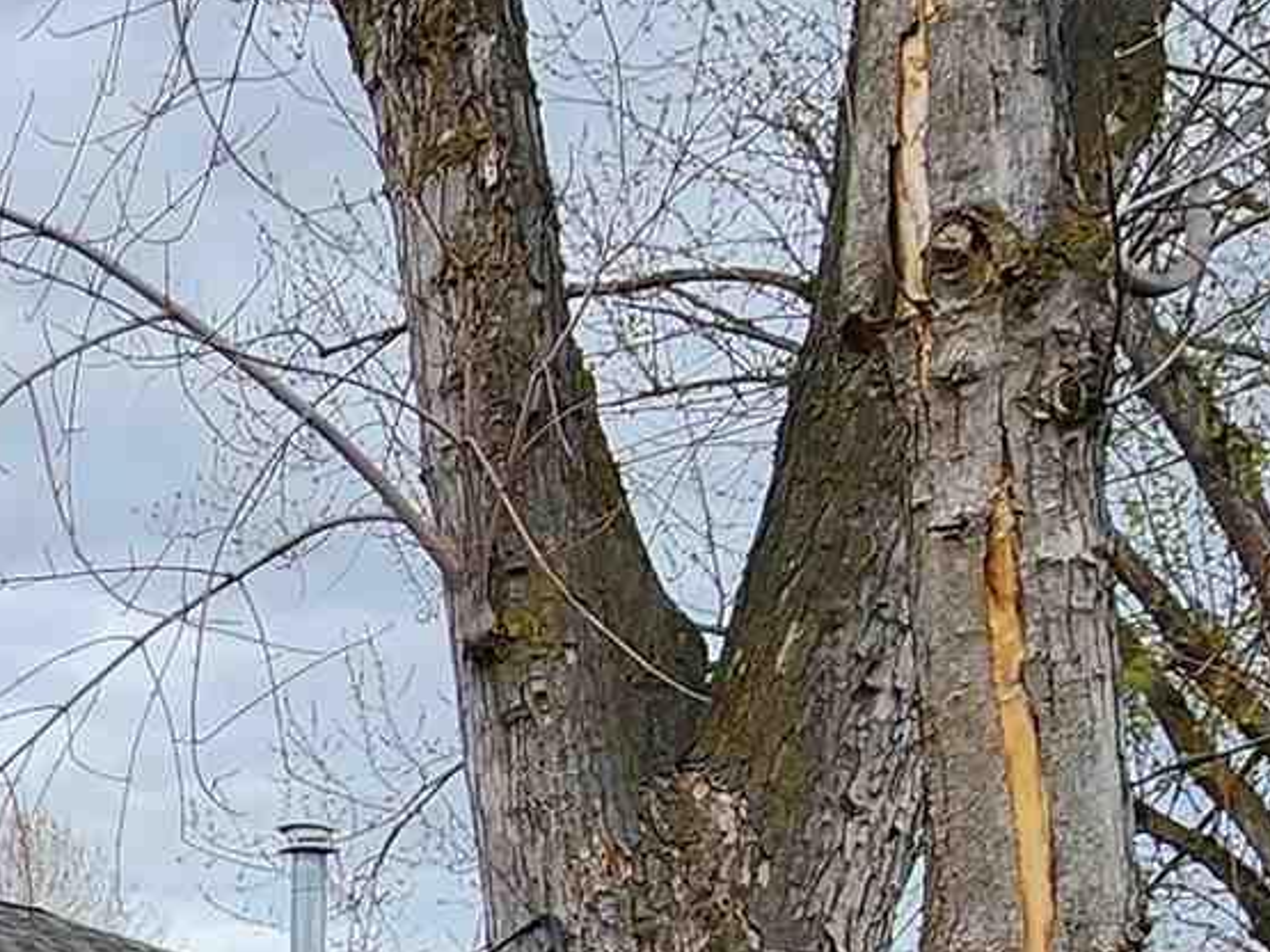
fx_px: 2641
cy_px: 1378
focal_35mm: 72
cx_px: -606
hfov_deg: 22.5
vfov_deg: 18.4
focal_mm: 2.2
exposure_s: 1/932
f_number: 2.2
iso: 50
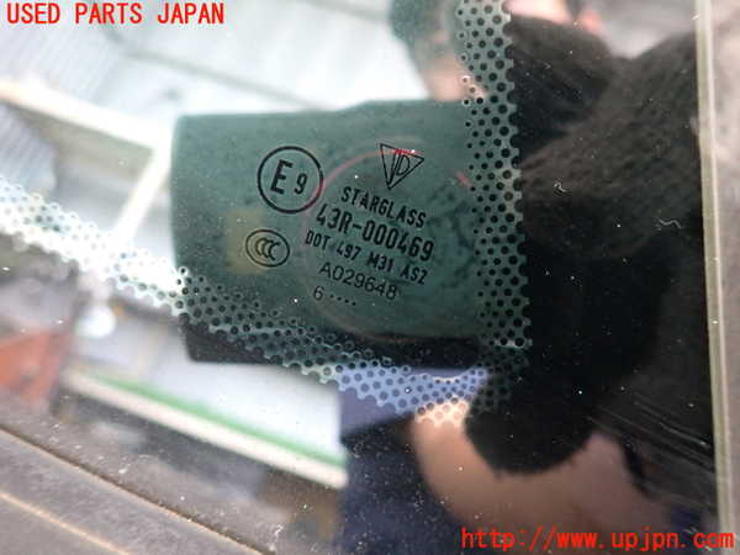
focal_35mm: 25
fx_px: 534
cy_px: 278
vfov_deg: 54.9
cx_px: 370
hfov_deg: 69.4
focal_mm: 4.5
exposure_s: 1/30
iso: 640
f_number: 2
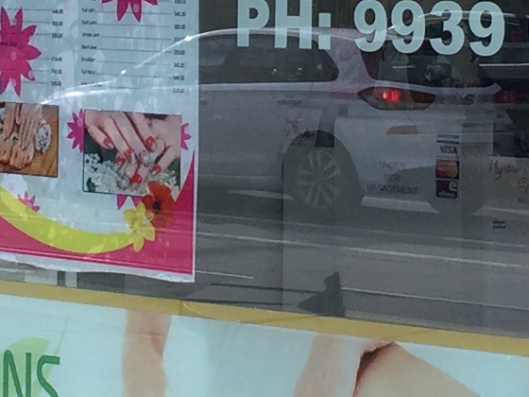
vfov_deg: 8.7
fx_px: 2583
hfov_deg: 11.7
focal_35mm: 169
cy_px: 1
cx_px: 224
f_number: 2.2
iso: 32
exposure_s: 1/706
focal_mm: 4.15
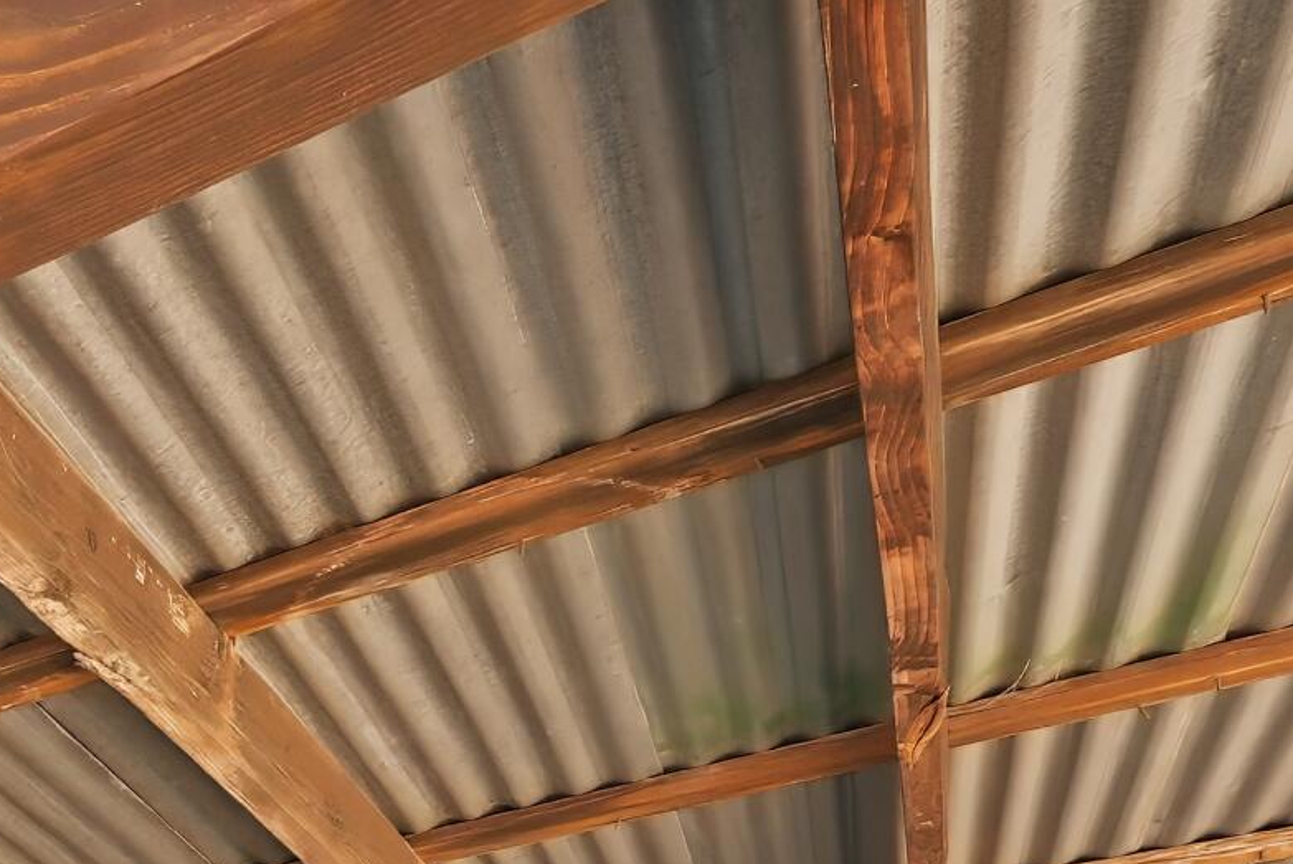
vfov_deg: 20.6
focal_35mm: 46
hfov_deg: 26.3
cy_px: 1547
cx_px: -771
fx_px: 1653
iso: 200
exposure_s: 1/30
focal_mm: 12
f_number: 9
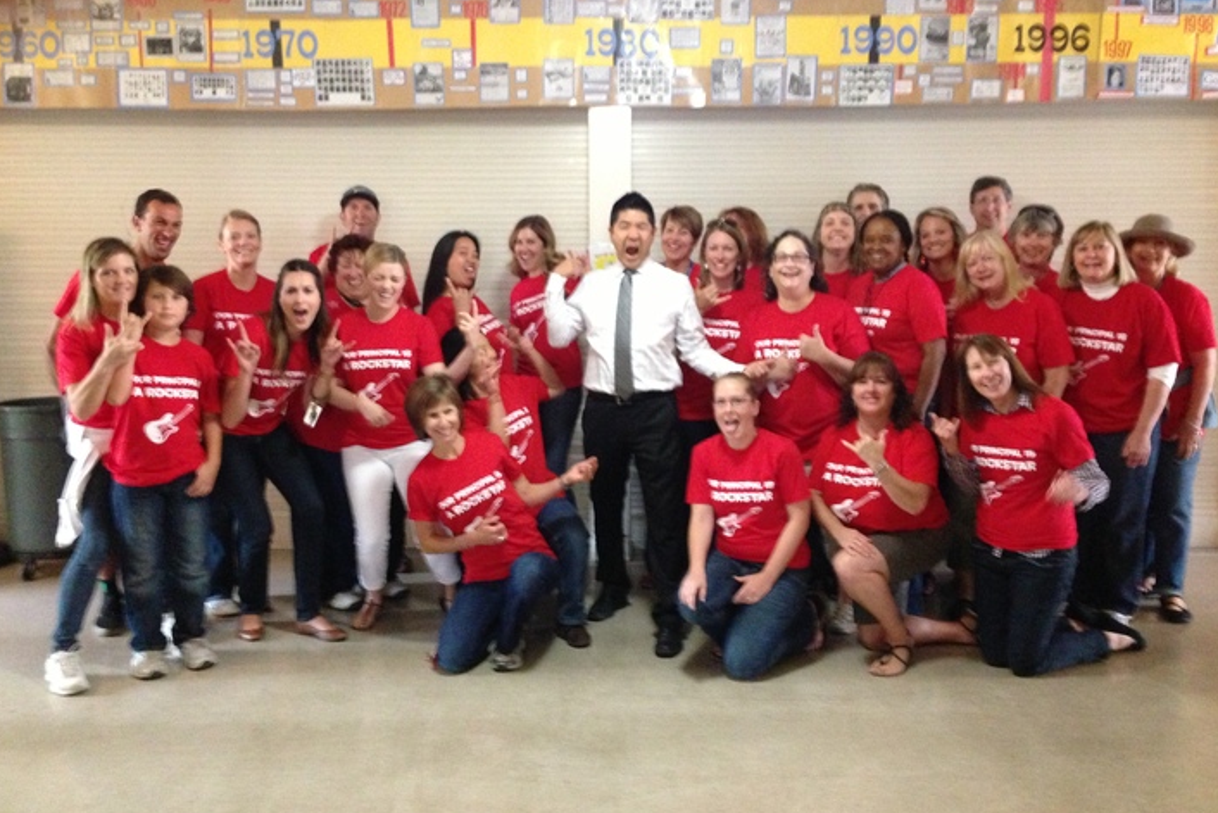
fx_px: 1184
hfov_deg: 54.4
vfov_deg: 37.9
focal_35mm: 35
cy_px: 404
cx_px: 611
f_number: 2.4
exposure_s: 1/15
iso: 640
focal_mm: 4.13
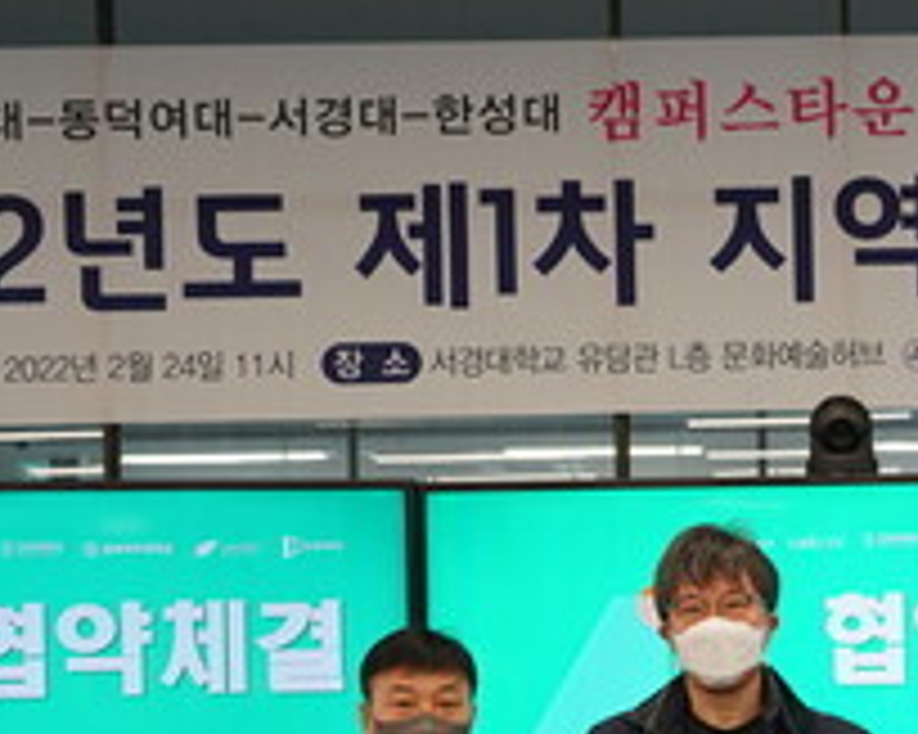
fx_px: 3150
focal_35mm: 116
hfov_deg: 16.2
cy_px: 711
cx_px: 976
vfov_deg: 13.1
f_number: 4.5
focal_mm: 42
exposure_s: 1/60
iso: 400
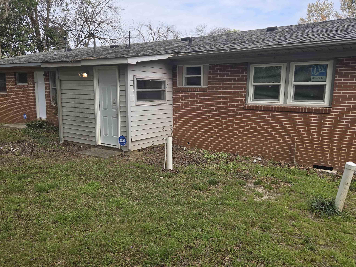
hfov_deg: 65.3
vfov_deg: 51.4
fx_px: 278
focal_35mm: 27
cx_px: 184
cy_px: 135
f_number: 1.8
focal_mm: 5.4
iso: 25
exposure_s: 1/752
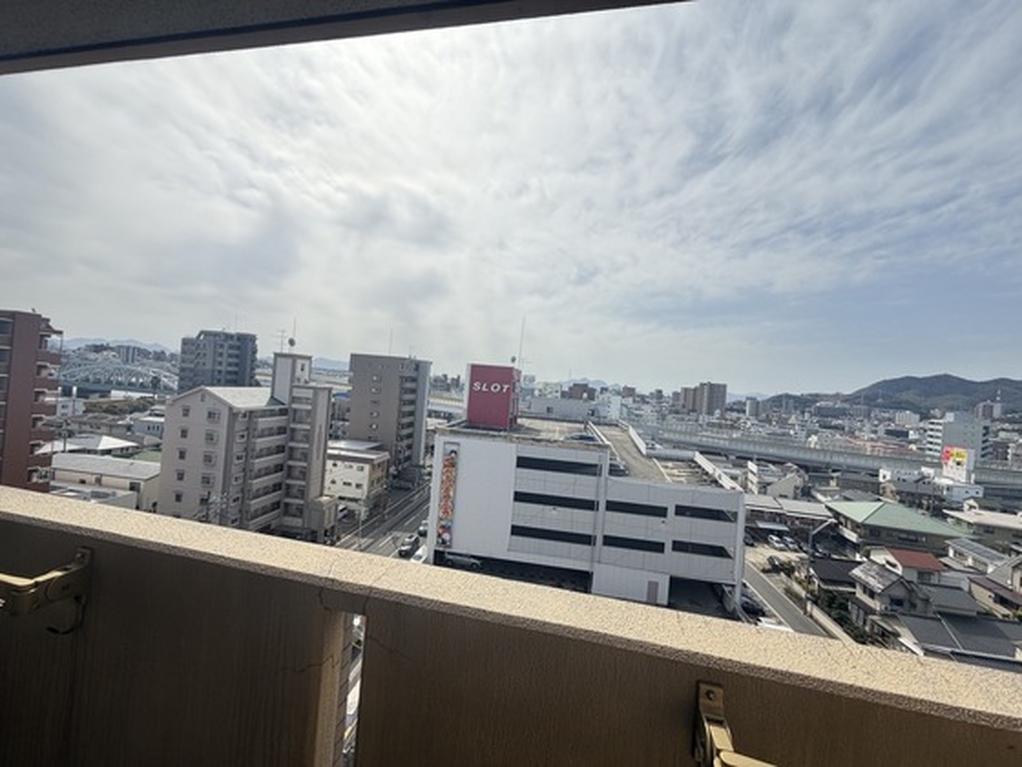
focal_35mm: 14
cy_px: 384
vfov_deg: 85.7
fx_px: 413
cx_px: 511
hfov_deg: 102.1
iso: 25
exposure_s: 1/770
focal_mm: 2.22
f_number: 2.2
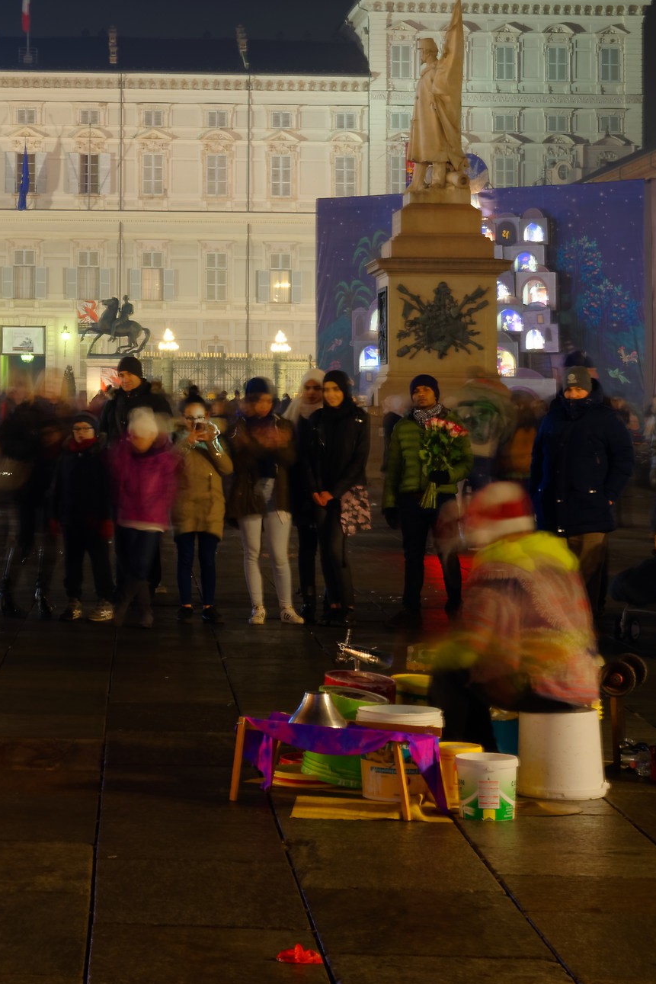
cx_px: -41
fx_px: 2541
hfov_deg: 14.4
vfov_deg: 21.9
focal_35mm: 93
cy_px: 409
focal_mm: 50
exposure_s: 5
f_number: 13
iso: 180
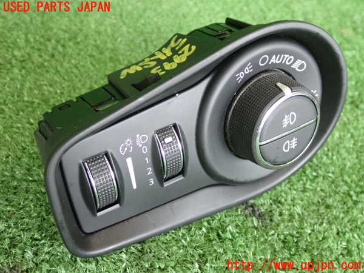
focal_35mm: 44
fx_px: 463
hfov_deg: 42.9
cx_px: 182
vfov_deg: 32.9
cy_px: 136
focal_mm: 7.84
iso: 1250
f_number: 2.9
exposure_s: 1/125
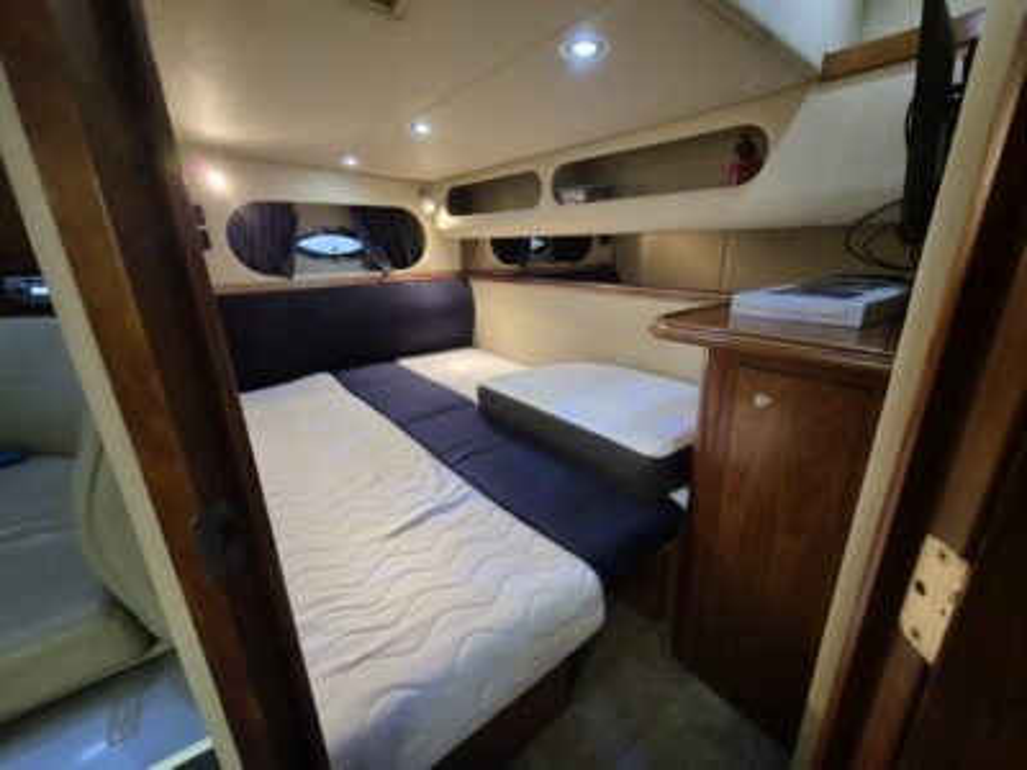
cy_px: 385
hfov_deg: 106.2
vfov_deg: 89.9
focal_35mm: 13
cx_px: 514
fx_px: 386
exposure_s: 1/50
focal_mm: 2.2
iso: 1000
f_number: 2.2
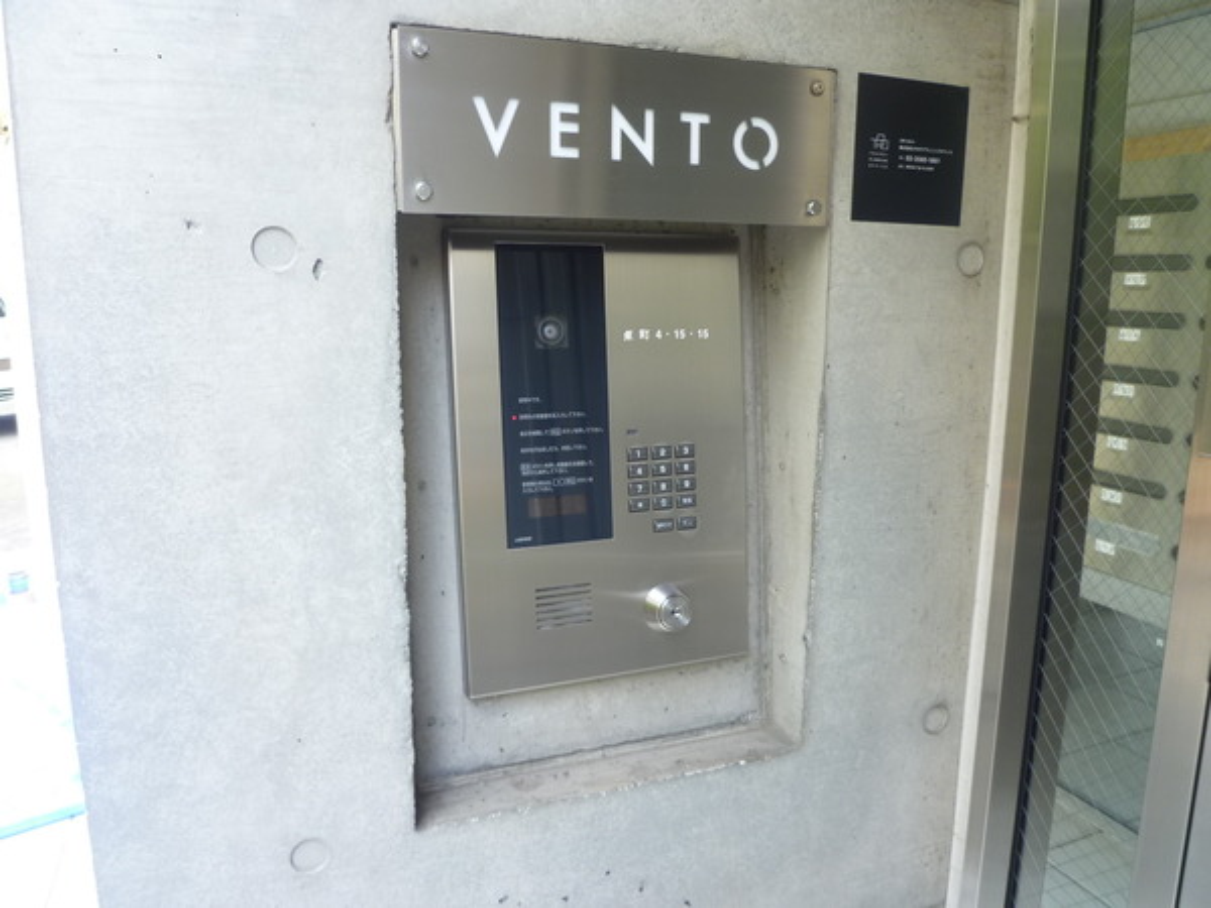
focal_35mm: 25
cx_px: 606
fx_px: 875
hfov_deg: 69.4
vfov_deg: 54.9
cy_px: 454
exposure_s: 1/30
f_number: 2.8
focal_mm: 4.5
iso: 100
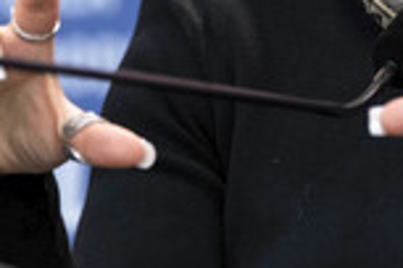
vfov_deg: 2.6
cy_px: -116
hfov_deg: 3.9
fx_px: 5888
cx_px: 383
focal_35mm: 526
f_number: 3.2
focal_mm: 119.2
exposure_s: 1/200
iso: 1250
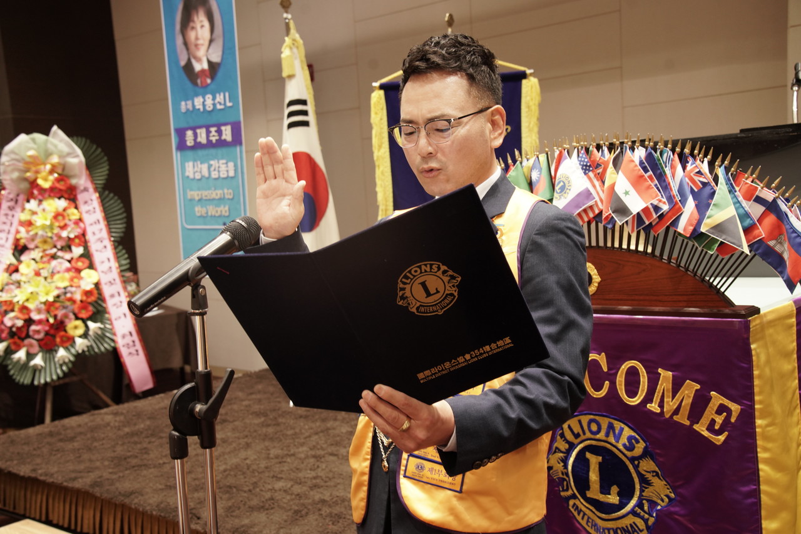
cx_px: 400
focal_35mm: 41
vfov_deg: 32.6
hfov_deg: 47.4
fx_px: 912
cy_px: 267
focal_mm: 41
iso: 1600
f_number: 6.3
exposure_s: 1/15
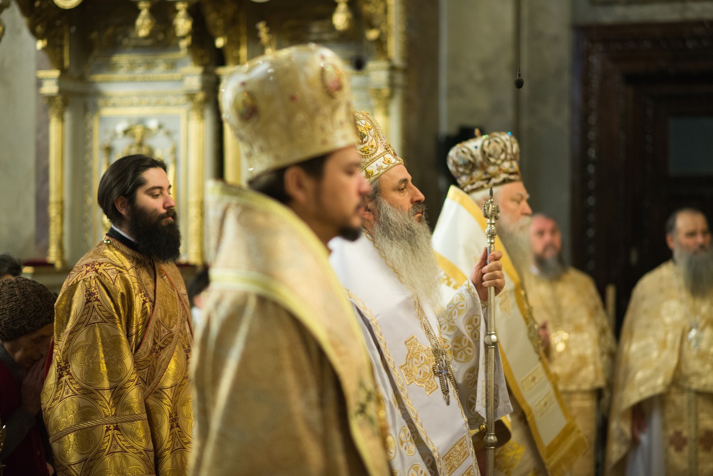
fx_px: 1684
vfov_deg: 16.1
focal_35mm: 85
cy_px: 238
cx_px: 356
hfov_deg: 23.9
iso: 2000
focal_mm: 85
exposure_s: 1/80
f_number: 1.8
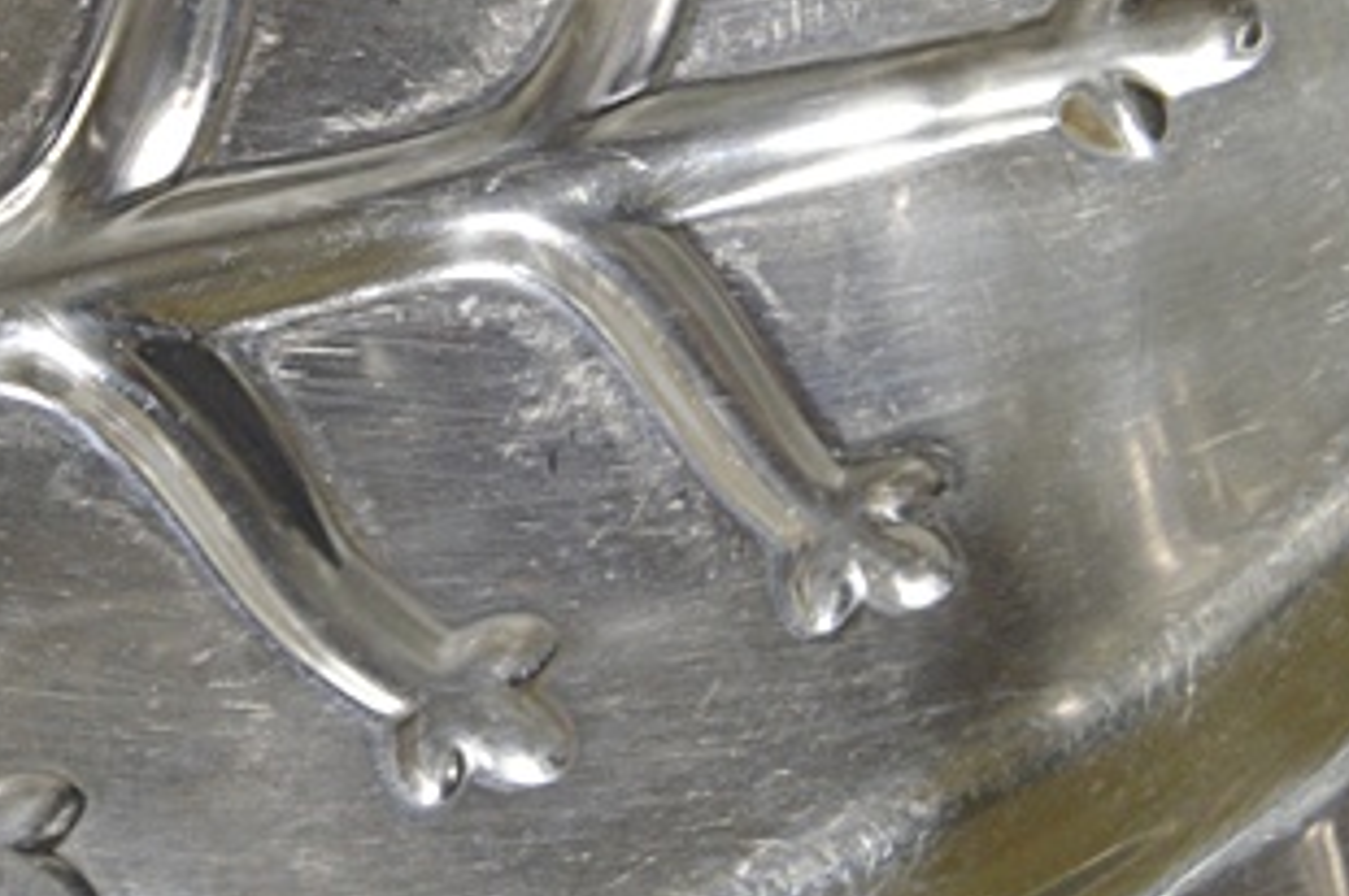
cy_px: -63
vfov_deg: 10.7
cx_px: 174
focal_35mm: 126
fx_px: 4716
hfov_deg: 16.1
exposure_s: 1/80
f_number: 4.5
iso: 400
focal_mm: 26
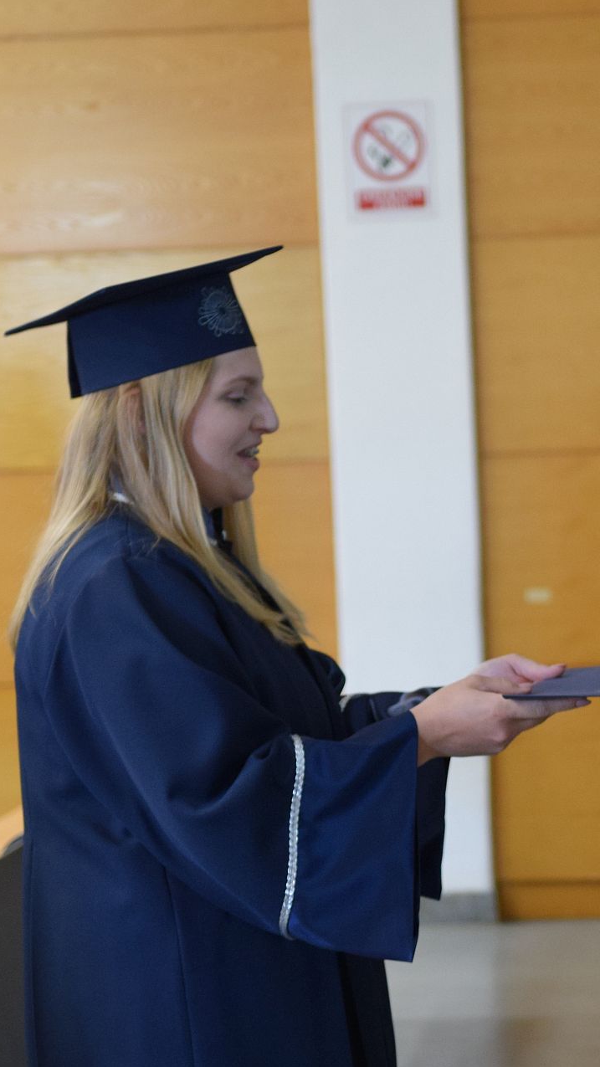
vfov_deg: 25.7
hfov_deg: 14.5
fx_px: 2342
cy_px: 534
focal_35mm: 83
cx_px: 520
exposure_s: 1/60
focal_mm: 35
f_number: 2
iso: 800
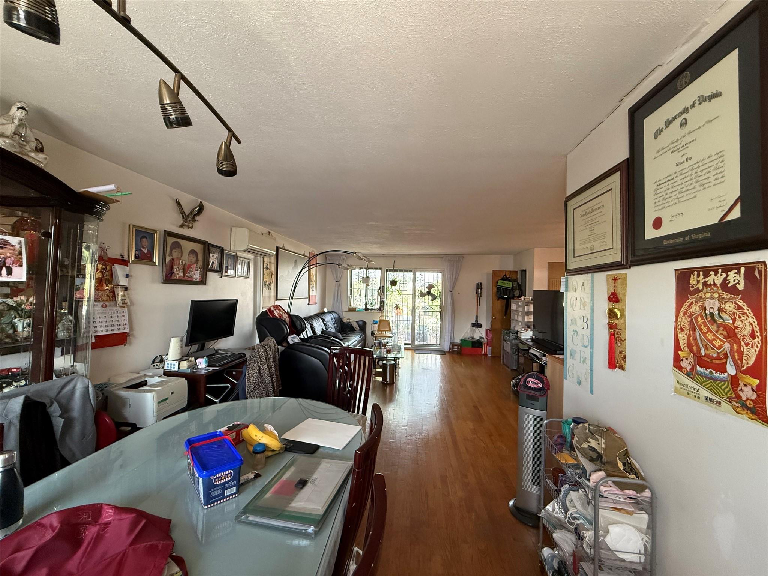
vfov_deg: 85.7
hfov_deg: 102.1
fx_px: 311
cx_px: 384
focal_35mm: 14
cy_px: 288
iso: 320
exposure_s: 1/99
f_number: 2.2
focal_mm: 2.22
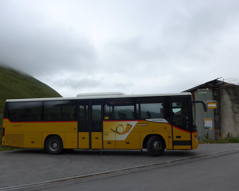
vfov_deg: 47.1
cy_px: 94
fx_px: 219
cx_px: 111
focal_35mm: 31
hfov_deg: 57.1
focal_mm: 6
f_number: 2.8
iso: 80
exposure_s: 1/1600
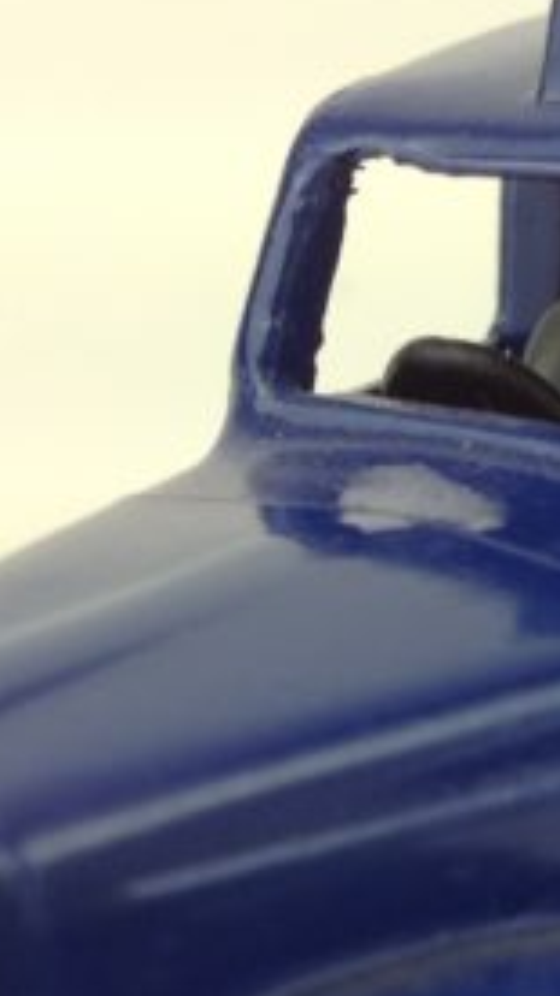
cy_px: 895
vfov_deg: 19.8
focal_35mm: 106
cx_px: 690
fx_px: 2802
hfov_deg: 11.2
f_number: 2.4
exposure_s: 1/139
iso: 50
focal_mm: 4.28
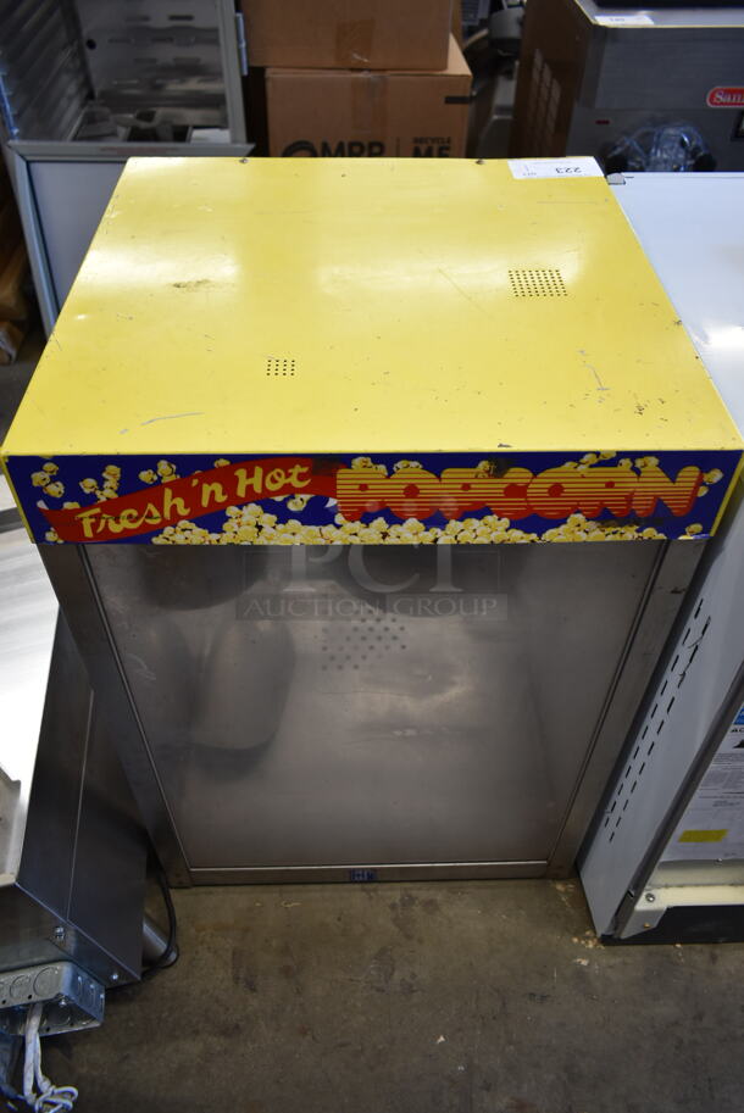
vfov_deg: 67.3
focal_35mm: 27
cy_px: 556
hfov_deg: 48.0
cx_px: 372
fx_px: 836
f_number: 3.5
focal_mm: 18
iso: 320
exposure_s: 1/30
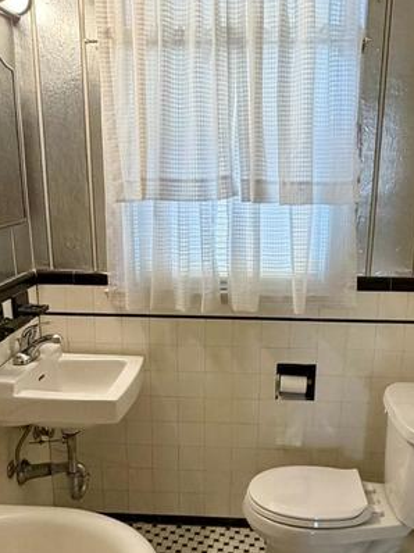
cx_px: 225
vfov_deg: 48.6
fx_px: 607
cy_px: 343
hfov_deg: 37.7
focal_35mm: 38
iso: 200
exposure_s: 1/60
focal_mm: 2.22
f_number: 2.2
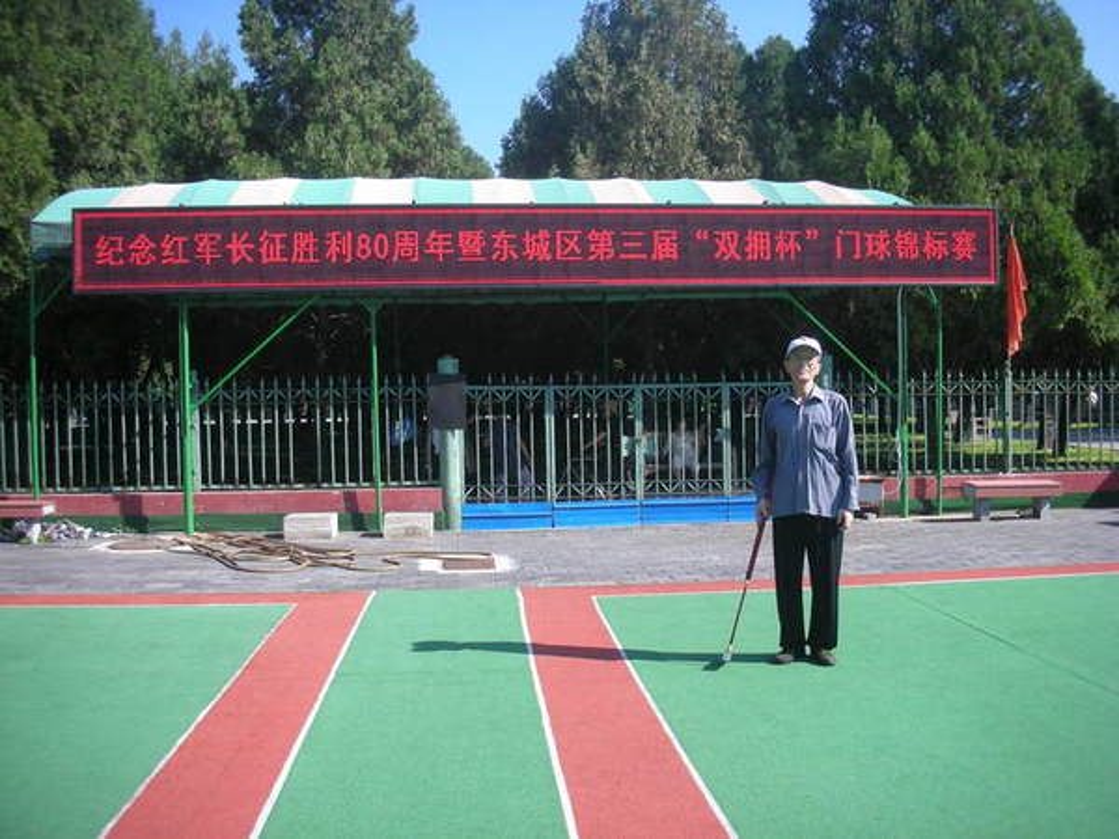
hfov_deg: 52.6
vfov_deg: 40.7
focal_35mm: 35
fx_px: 1131
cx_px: 560
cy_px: 420
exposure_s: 1/125
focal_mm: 5.8
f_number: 7.9
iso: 96
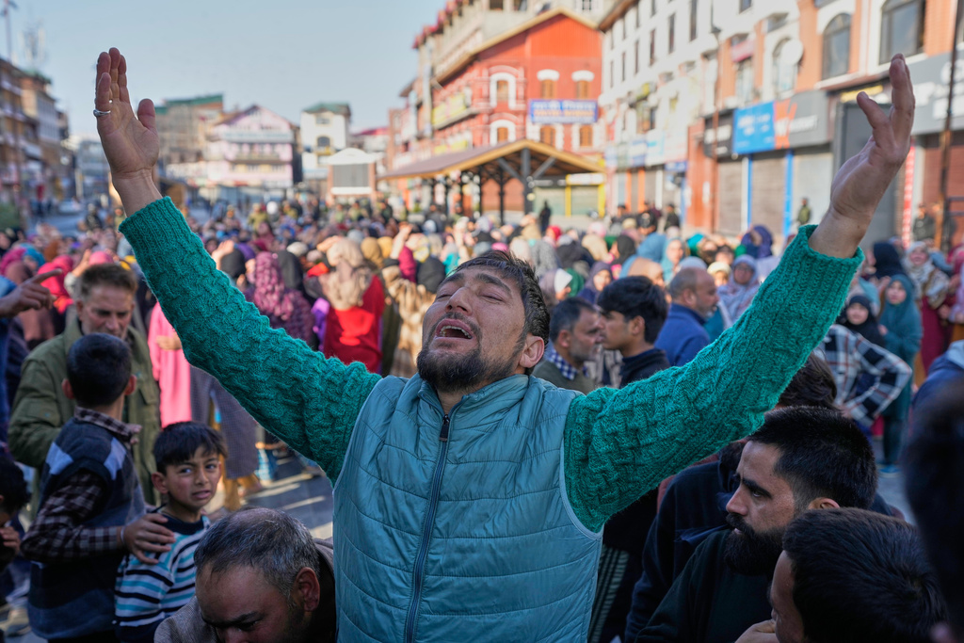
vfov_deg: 38.9
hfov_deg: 55.8
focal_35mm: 34
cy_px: 322
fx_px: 911
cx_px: 482
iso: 400
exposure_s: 1/1250
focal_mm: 34
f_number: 3.5
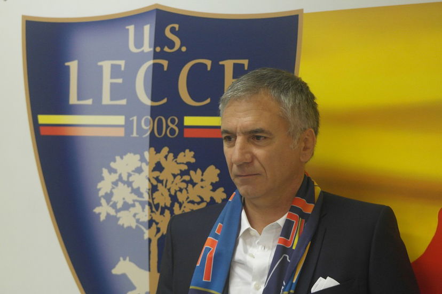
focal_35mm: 126
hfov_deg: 16.3
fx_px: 1547
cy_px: 147
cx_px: 221
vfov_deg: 10.9
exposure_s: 1/40
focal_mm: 82
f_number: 4.5
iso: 1600
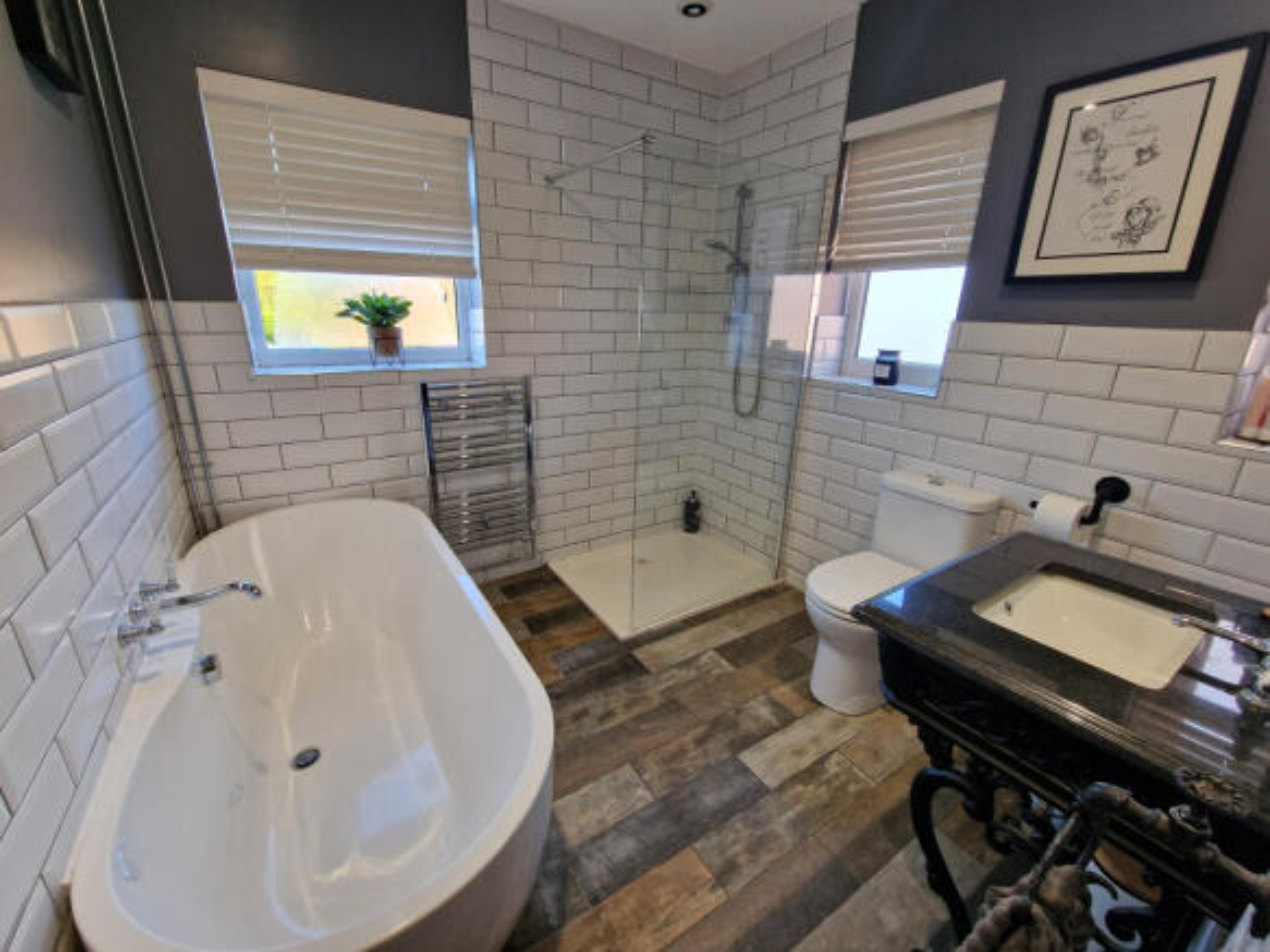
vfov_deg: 89.9
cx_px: 635
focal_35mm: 13
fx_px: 477
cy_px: 476
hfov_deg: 106.2
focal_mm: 2.2
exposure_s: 1/50
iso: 100
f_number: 2.2
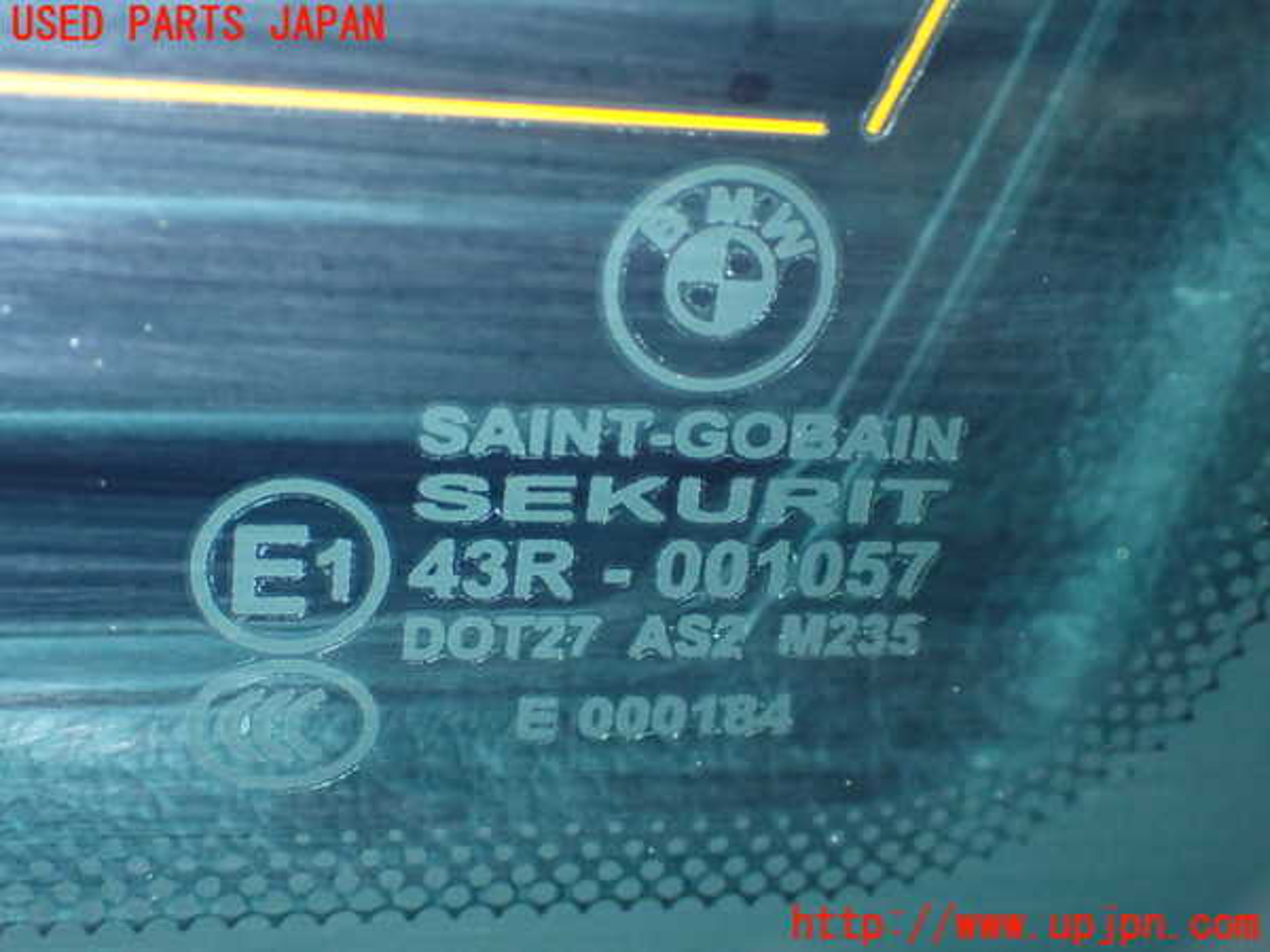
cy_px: 476
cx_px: 635
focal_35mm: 54
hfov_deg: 35.5
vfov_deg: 27.0
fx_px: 1981
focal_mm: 9.65
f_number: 10
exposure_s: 1/50
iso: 1000
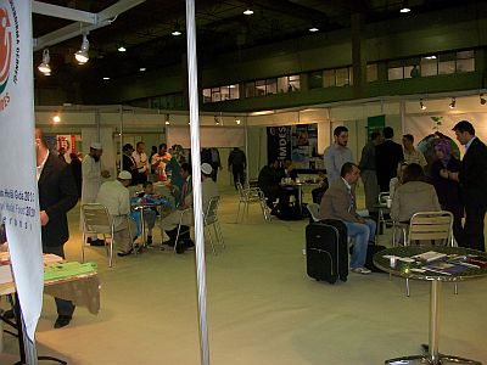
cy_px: 182
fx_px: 478
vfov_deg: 41.8
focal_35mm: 34
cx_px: 244
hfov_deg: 54.0
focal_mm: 5.7
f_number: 2.8
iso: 160
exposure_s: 1/60
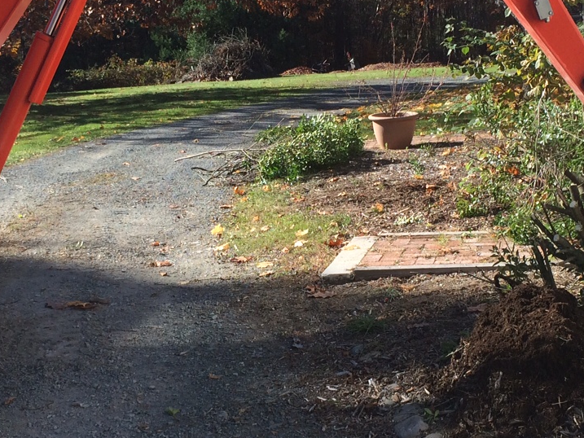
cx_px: 291
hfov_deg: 29.4
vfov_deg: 22.3
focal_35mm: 66
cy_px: 215
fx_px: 1114
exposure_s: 1/1053
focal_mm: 4.15
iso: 32
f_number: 2.2
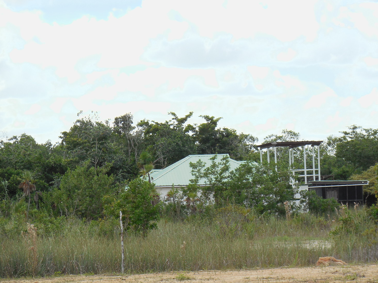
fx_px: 1998
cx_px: 186
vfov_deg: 8.1
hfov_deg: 10.8
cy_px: 129
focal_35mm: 183
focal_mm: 29.8
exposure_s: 1/500
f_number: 5.3
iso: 125
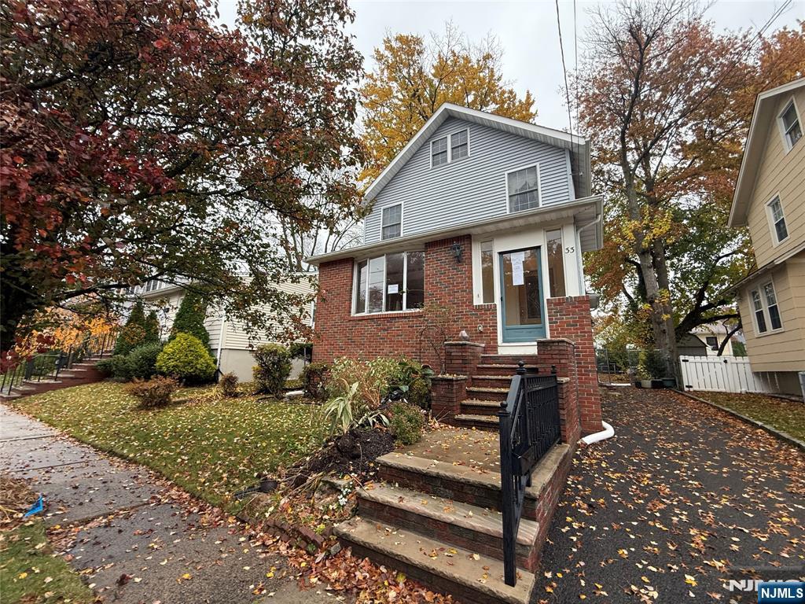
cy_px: 302
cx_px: 402
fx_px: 326
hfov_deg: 102.1
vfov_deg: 85.7
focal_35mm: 14
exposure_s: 1/99
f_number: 2.2
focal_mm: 2.22
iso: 125
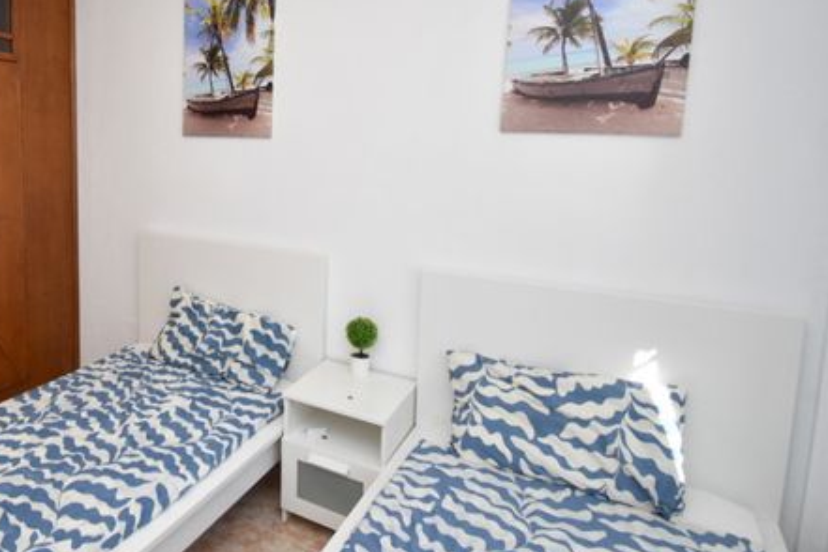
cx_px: 183
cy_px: 193
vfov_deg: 52.3
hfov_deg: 67.8
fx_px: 552
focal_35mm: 24
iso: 800
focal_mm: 10
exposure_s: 1/250
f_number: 4.5
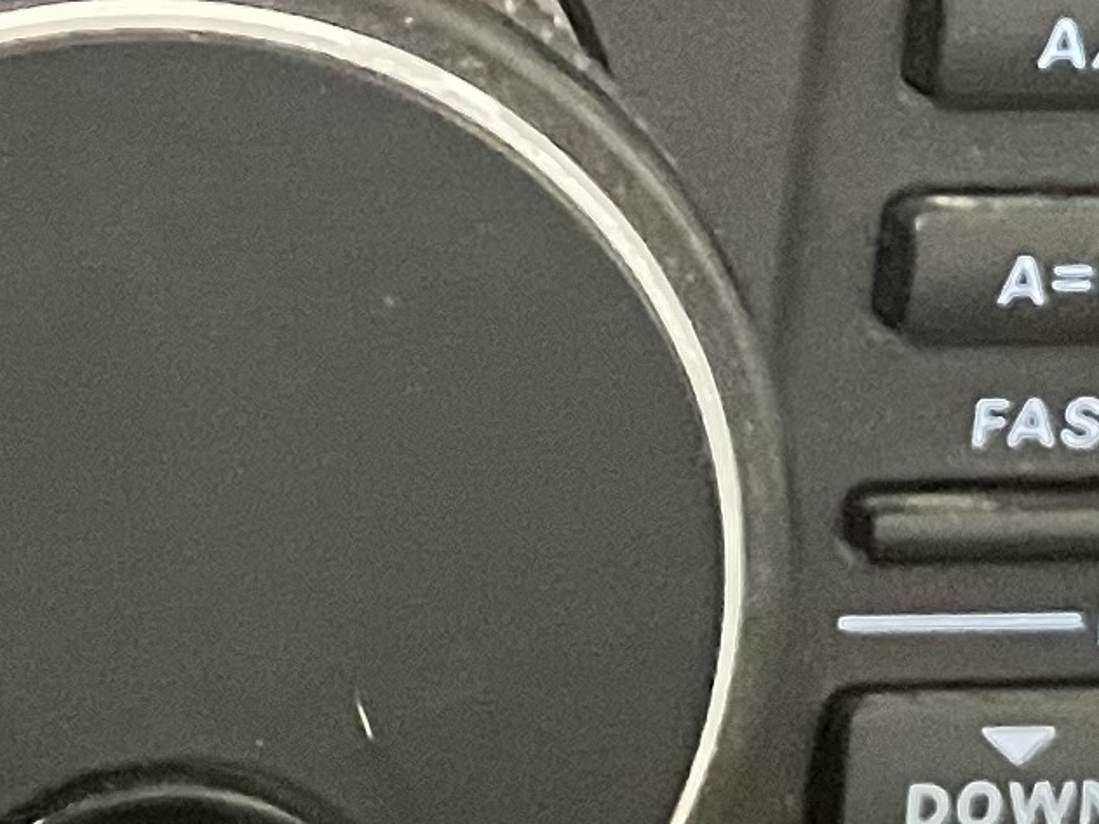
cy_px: -164
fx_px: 5682
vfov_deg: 8.2
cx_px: -503
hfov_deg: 10.7
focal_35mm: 179
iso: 640
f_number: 1.8
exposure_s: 1/30
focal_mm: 3.99
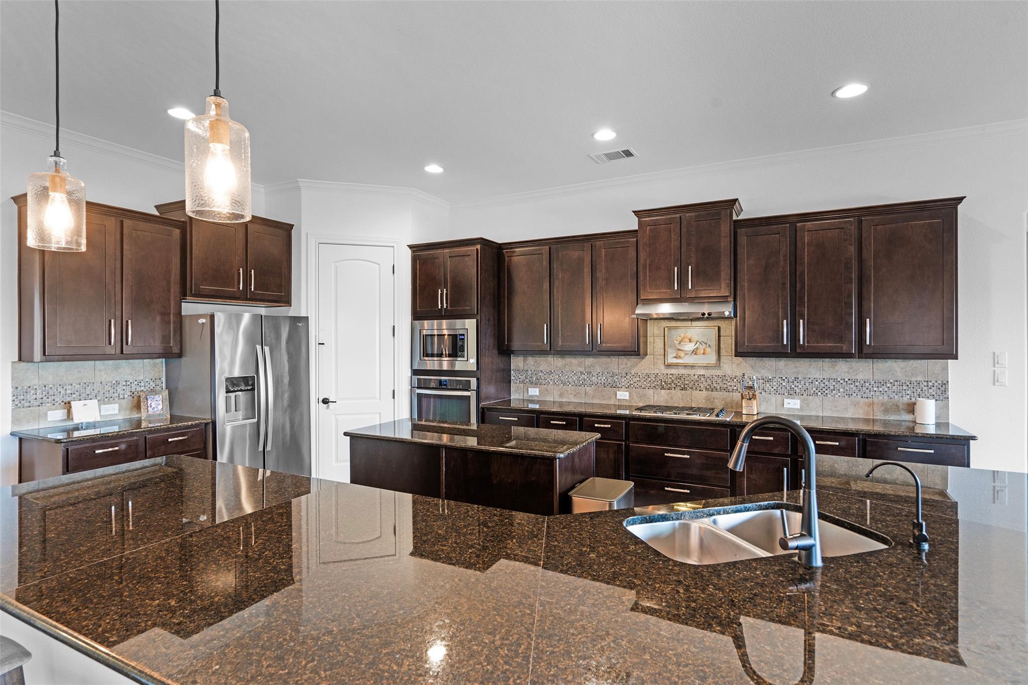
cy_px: 342
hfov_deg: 90.0
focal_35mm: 18
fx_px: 514
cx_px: 514
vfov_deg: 67.4
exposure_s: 2
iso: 320
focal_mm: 18
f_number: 8
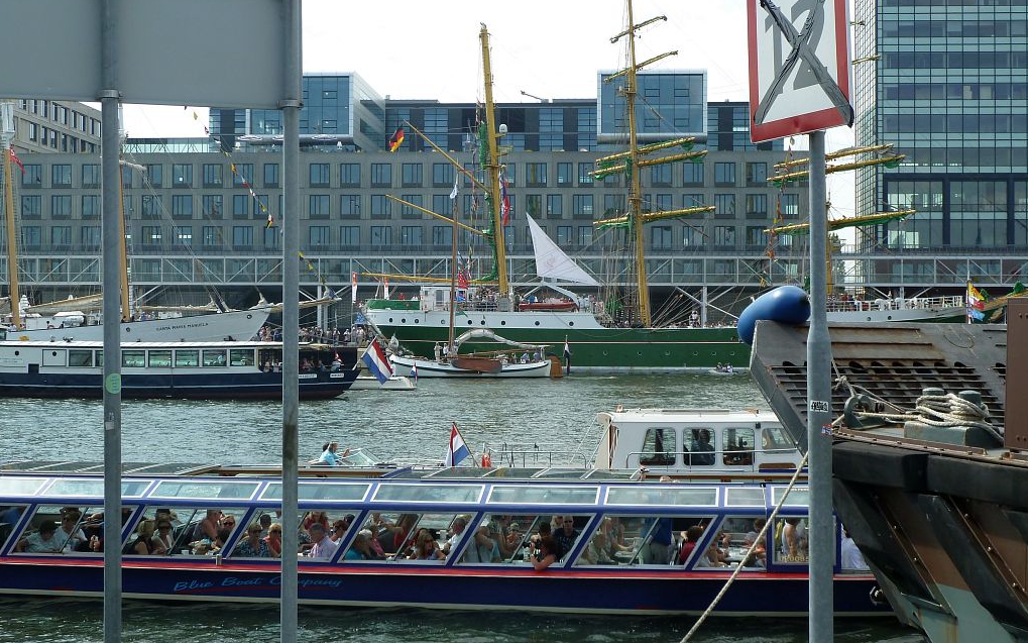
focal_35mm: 51
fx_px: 1429
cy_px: 325
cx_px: 515
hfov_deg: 39.6
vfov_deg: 25.3
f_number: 4
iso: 80
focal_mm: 7.9
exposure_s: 1/320
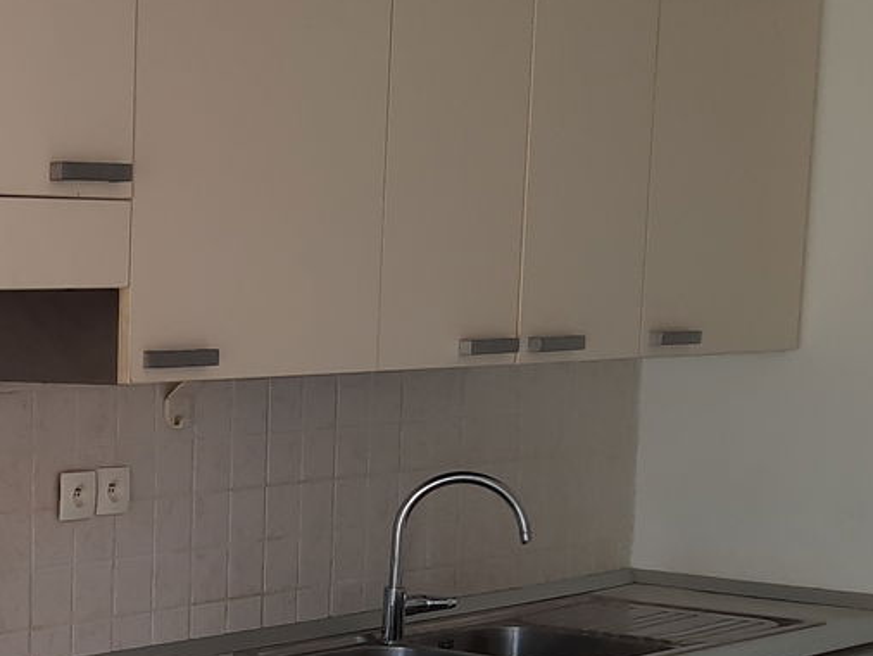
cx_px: -250
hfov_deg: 22.2
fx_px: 1993
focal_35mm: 79
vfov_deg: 18.4
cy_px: 597
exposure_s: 1/50
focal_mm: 4.6
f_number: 2
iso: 80
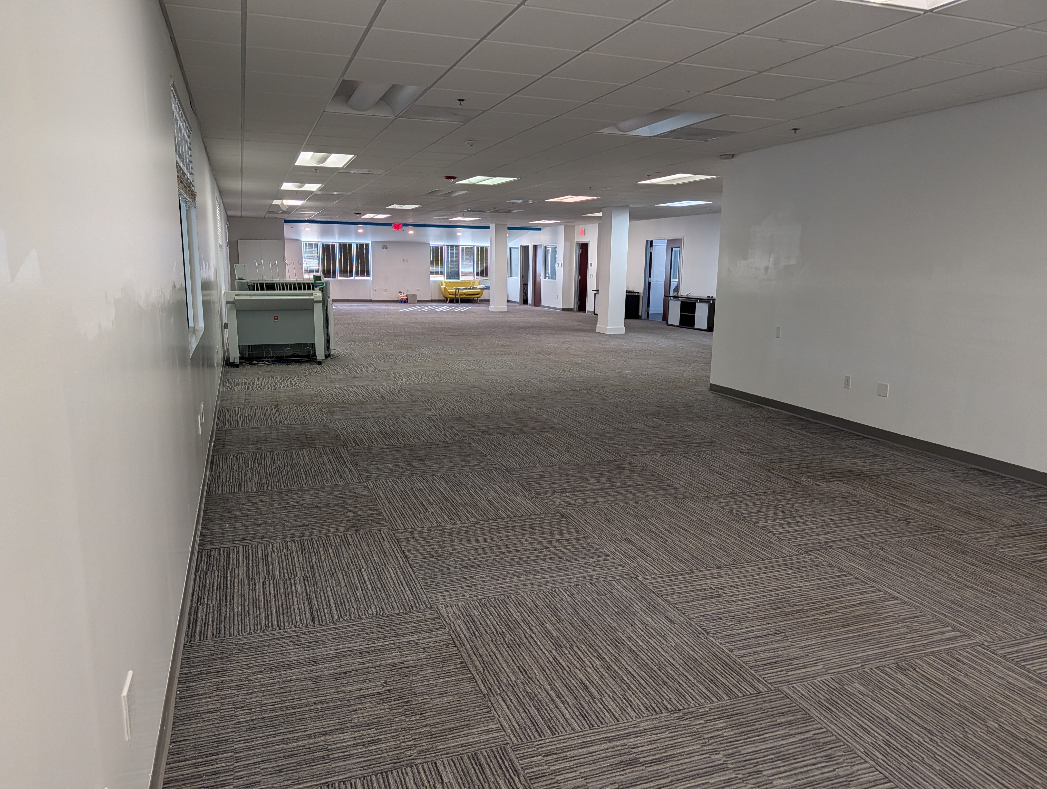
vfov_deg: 56.9
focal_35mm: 24
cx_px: 524
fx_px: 727
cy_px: 394
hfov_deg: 71.5
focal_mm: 6.9
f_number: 1.68
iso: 42
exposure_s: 1/60
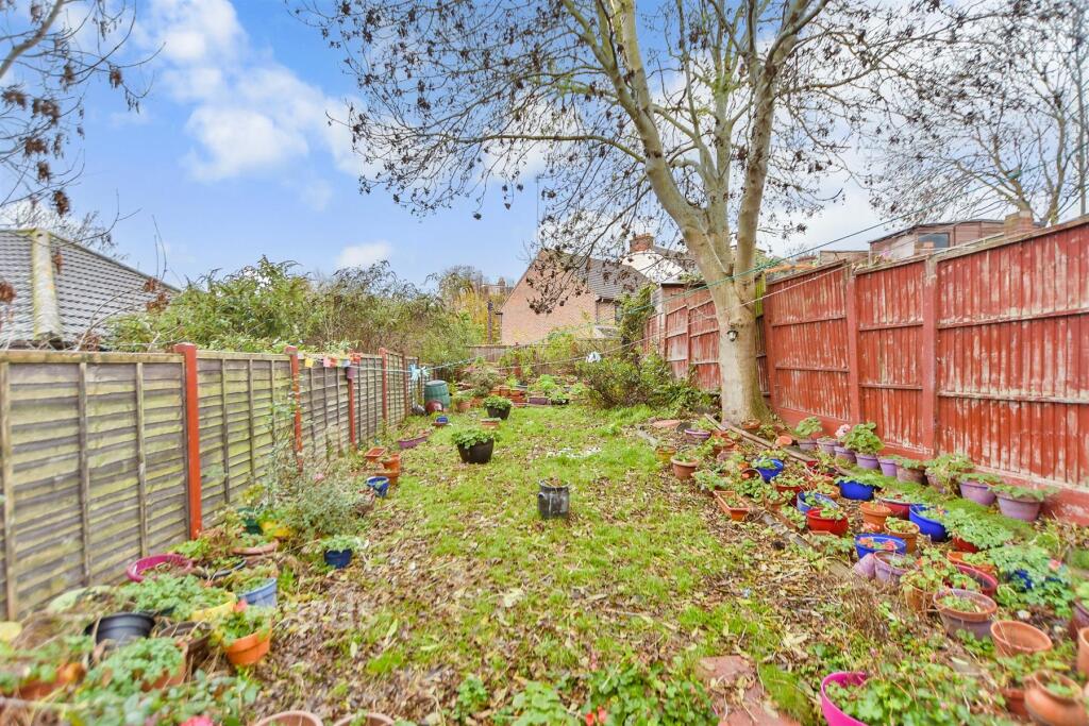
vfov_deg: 77.3
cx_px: 544
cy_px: 363
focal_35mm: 15
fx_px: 454
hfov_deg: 100.4
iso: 640
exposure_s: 1/40
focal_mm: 10
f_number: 3.5
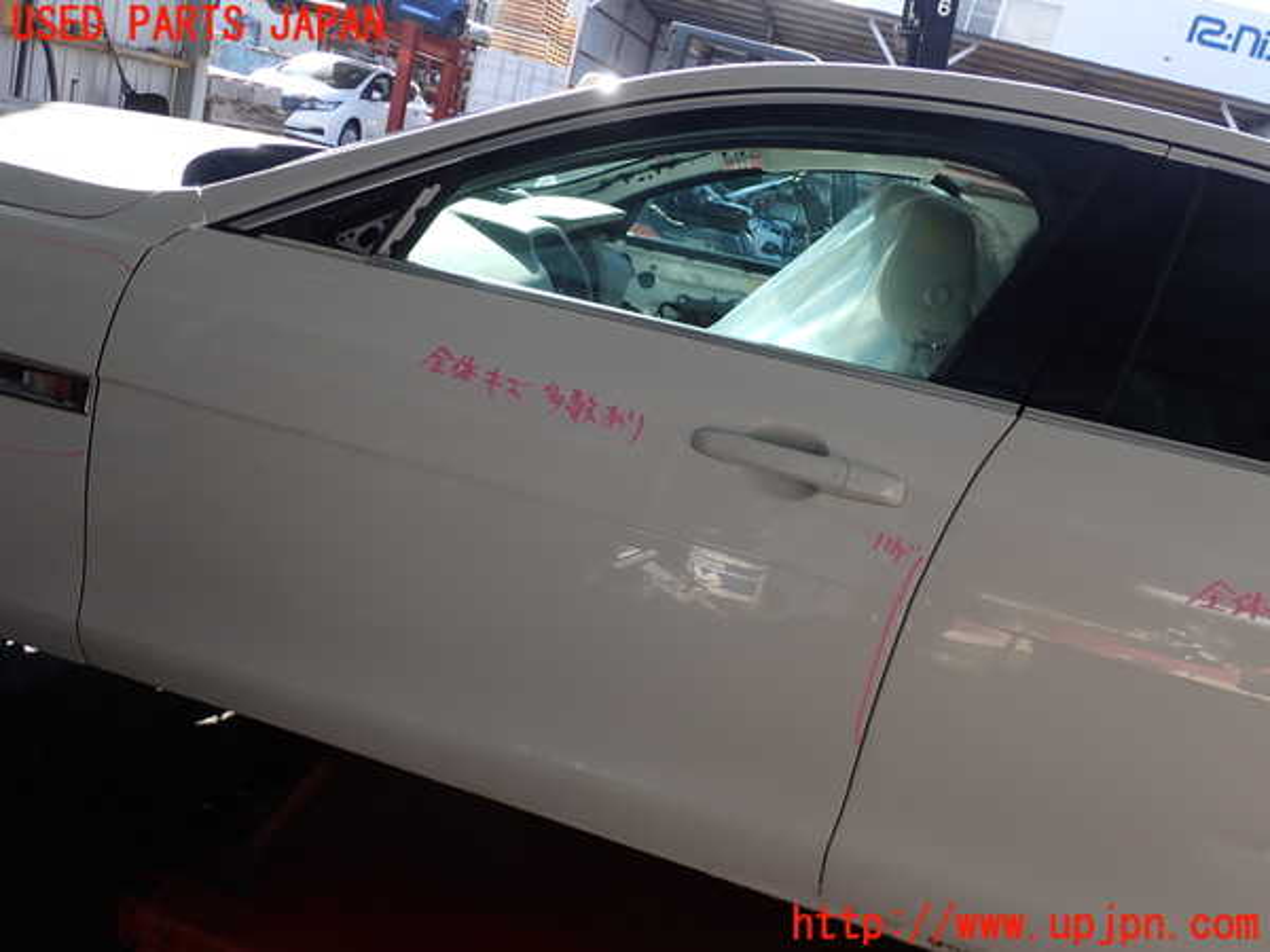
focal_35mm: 30
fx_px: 1101
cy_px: 476
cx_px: 635
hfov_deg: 60.0
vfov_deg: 46.8
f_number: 3.2
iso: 100
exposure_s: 1/250
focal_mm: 5.4
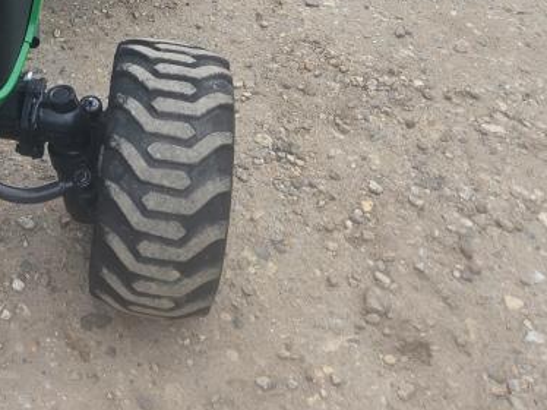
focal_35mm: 63
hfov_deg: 28.4
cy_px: -151
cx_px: -26
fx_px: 995
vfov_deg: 20.8
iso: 25
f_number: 1.8
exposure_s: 1/385
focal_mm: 5.4
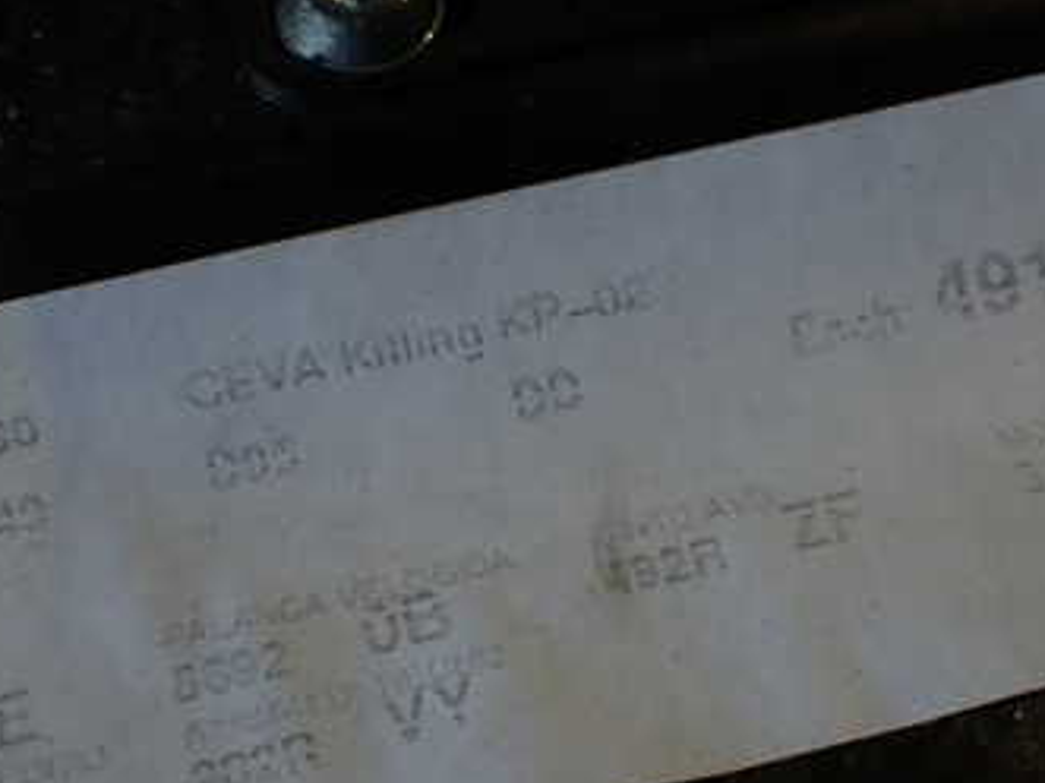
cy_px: 521
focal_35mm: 58
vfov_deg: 25.1
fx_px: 1750
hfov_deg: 33.2
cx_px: 496
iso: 100
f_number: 2.4
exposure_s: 1/80
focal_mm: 5.79
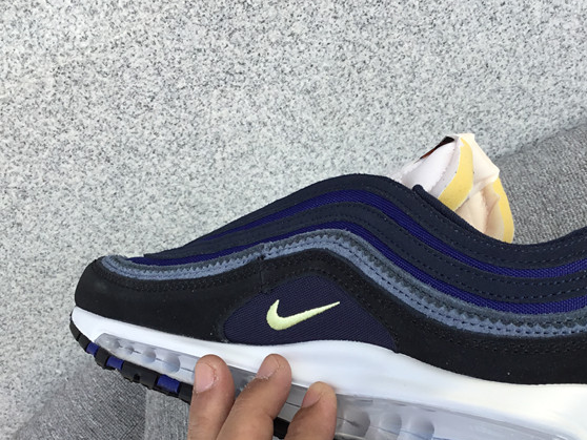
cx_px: 322
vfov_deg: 28.9
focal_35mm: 50
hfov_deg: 38.1
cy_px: 292
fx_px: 848
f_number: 2.4
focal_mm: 3.3
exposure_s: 1/539
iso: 25
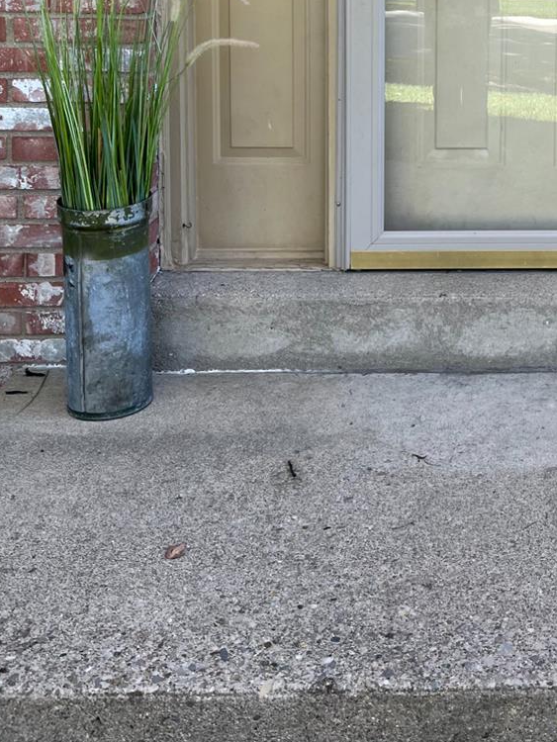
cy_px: 3
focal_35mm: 52
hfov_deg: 26.8
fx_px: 1115
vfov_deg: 33.7
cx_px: 531
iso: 40
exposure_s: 1/282
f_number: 1.6
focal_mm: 5.1
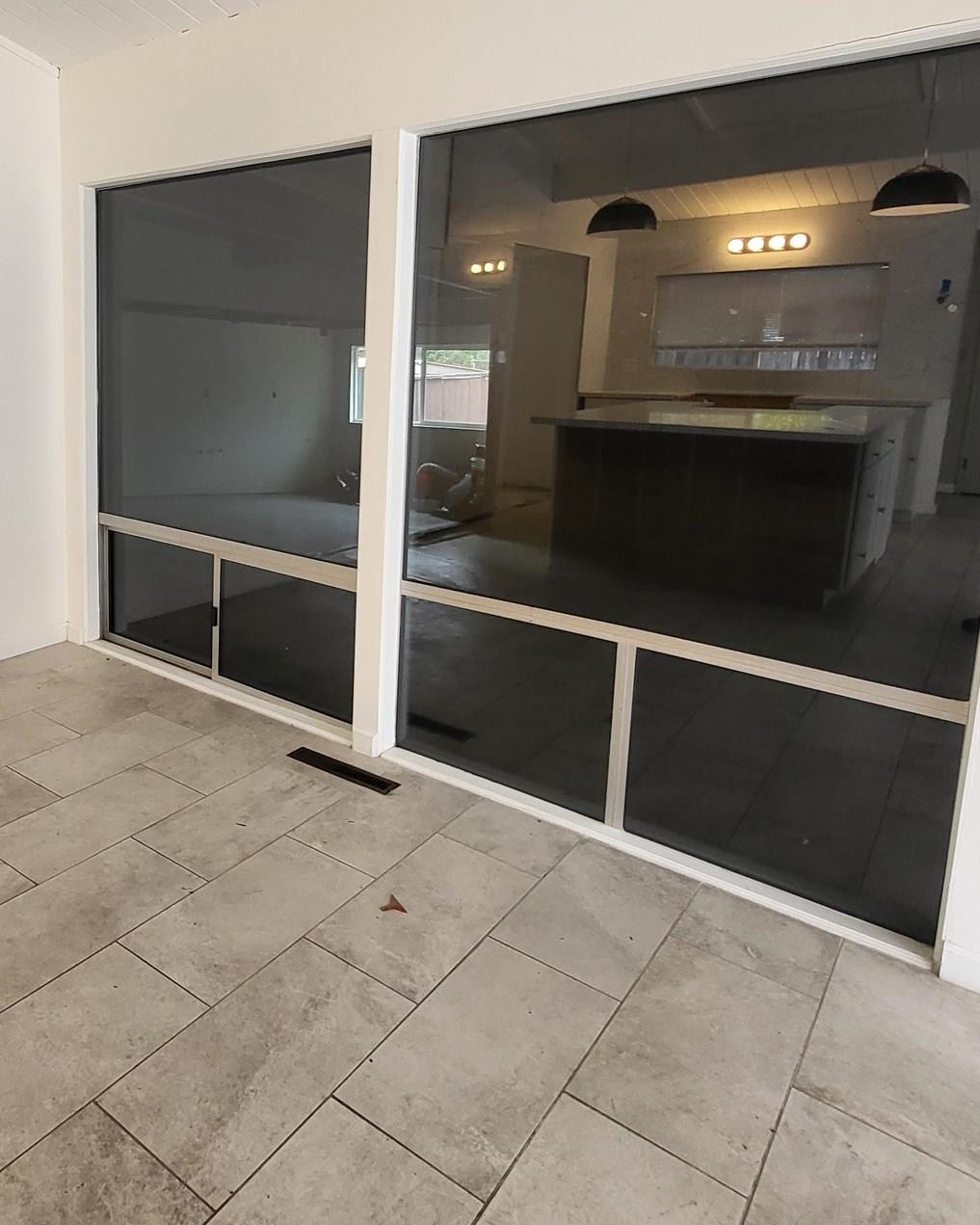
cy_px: 495
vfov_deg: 71.9
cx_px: 239
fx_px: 834
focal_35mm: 23
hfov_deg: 57.6
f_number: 2.2
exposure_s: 1/60
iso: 200
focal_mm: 1.74
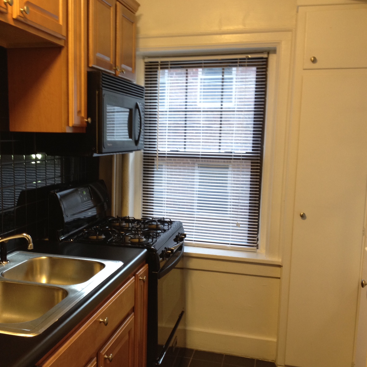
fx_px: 504
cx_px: 133
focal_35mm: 42
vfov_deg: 40.0
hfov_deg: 39.7
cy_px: 186
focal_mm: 4.28
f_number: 2.4
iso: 100
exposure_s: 1/20
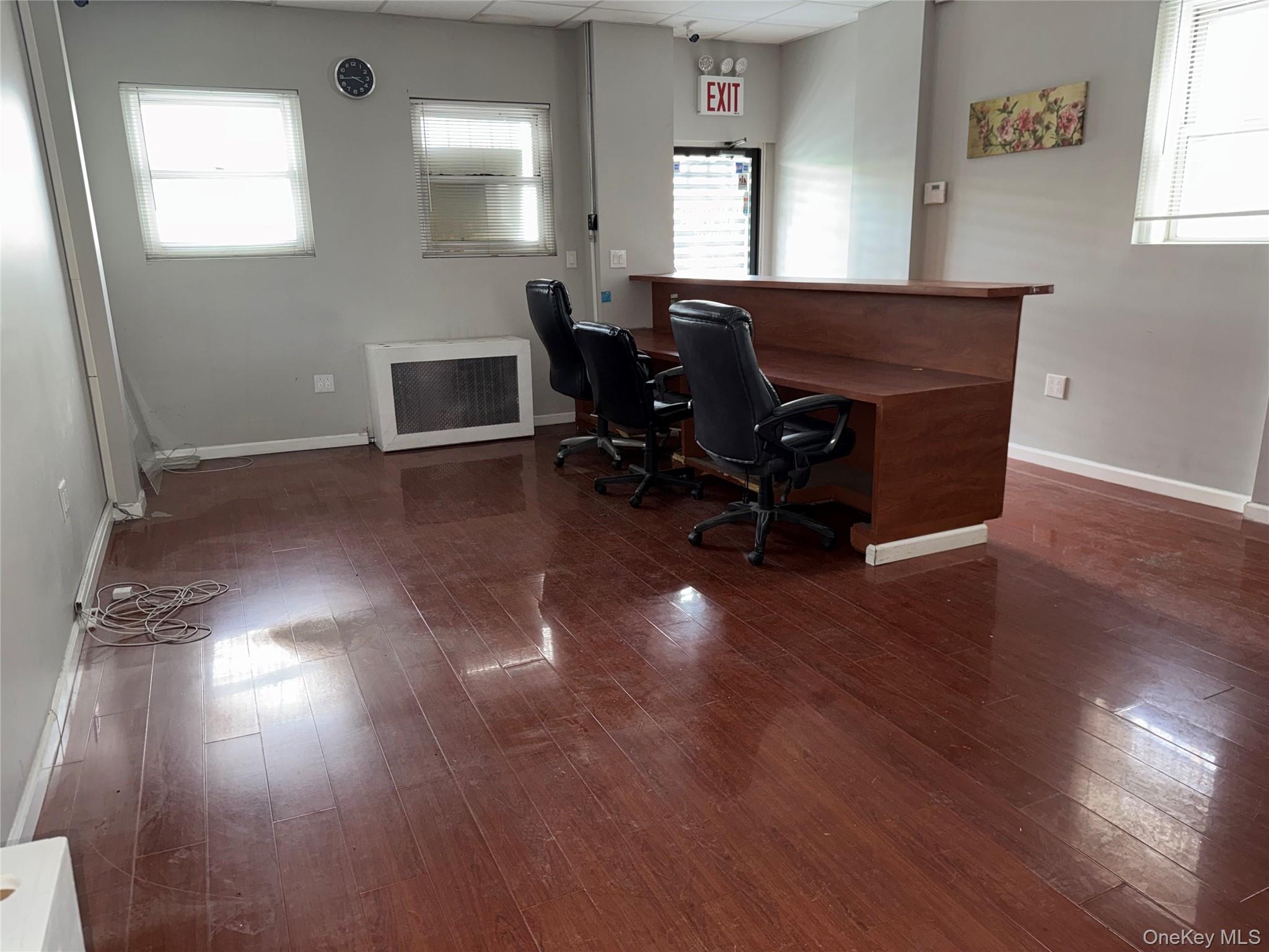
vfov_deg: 56.8
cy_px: 476
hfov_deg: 71.6
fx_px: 880
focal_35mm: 24
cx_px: 634
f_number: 1.78
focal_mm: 6.76
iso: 160
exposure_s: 1/12
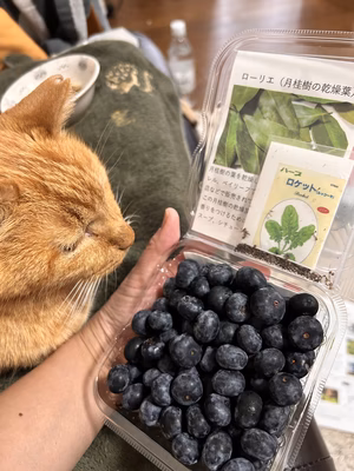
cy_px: 236
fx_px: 355
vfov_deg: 67.3
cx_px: 177
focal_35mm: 26
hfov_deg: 53.1
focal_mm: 5.7
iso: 320
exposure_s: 1/50
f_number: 1.5
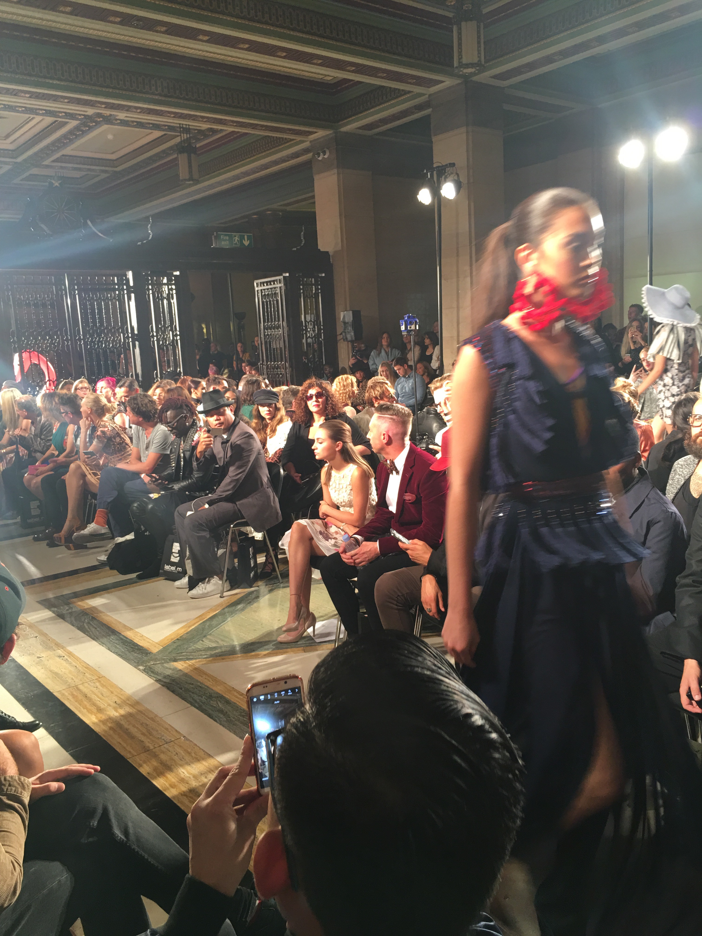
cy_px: 468
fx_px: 784
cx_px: 351
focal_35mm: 29
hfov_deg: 48.2
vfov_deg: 61.7
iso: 32
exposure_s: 1/17
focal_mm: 4.15
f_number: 2.2
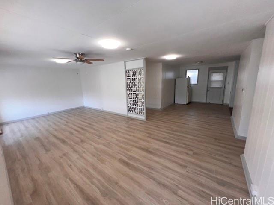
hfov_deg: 106.2
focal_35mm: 13
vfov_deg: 89.9
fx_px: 103
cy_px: 102
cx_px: 137
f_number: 1.8
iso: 80
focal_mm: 1.57
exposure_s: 1/120
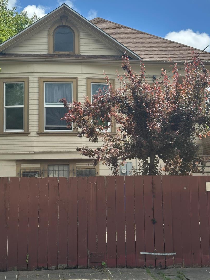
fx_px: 542
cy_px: 125
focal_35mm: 67
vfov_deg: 29.0
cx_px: 103
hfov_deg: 21.9
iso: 64
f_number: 1.78
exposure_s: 1/4367
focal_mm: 6.86
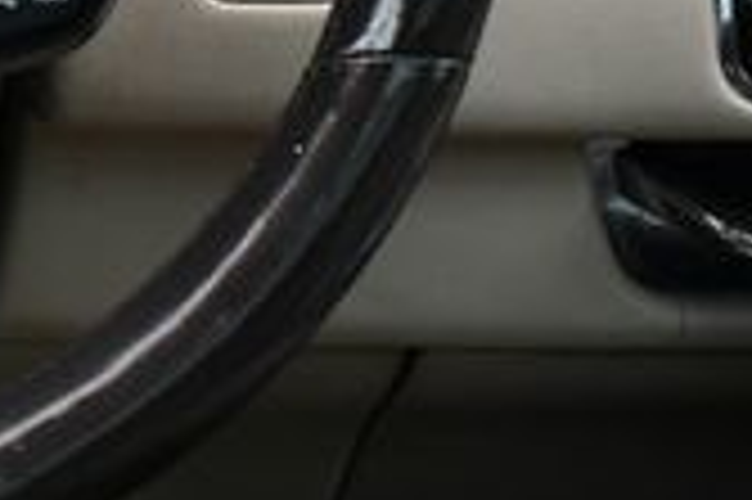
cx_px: -401
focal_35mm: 115
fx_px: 2400
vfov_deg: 11.5
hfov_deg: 16.2
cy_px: -216
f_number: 4
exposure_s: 1/250
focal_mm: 20
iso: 400
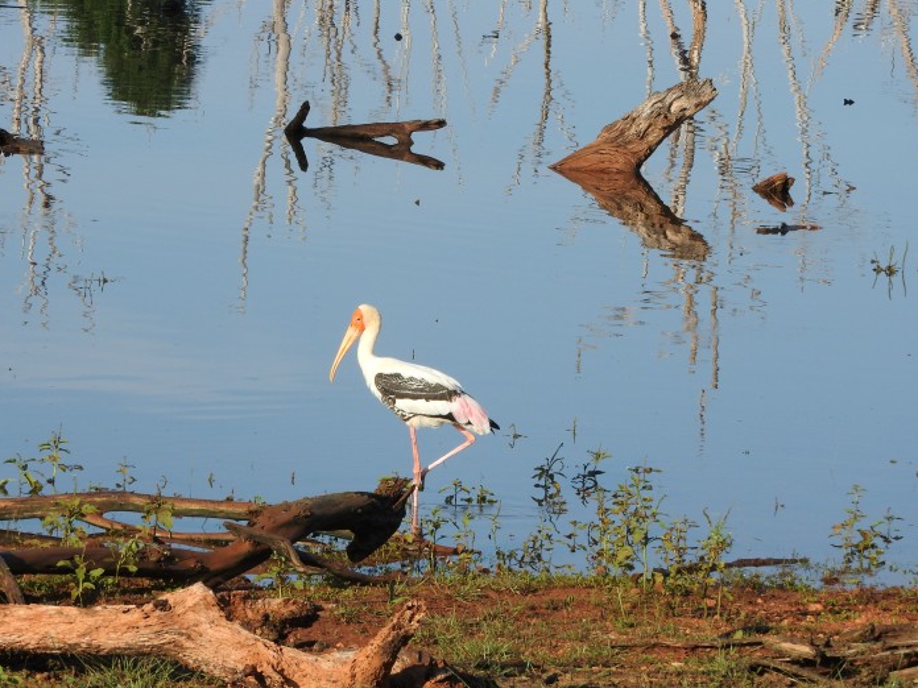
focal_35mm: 253
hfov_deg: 7.8
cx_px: 406
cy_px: 368
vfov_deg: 5.9
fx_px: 6709
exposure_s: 1/400
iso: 100
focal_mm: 39.4
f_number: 5.3
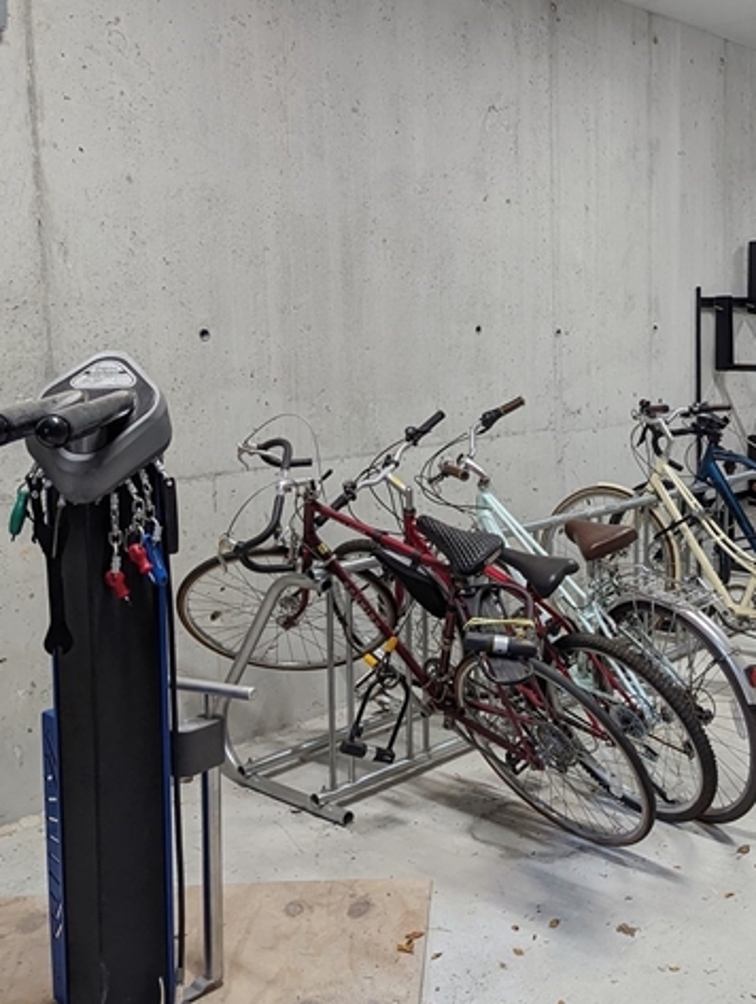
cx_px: 552
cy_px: 435
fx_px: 1133
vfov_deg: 47.7
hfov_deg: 36.2
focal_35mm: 39
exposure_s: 1/120
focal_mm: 6.81
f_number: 1.85
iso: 347
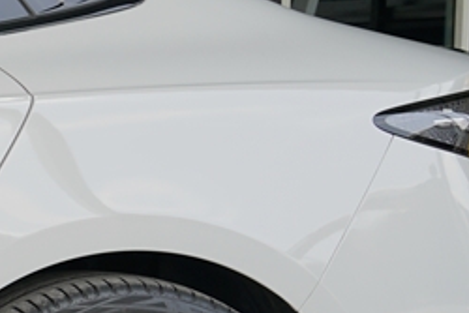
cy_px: 293
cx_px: -795
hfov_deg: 11.2
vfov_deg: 9.9
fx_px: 1799
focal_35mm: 138
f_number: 5.6
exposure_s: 1/125
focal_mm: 23
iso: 100
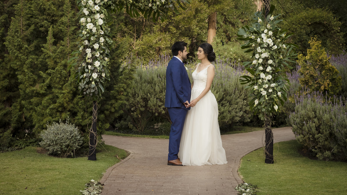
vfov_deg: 13.6
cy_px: 81
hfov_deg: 23.9
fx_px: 819
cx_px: 174
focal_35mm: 89
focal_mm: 56
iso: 250
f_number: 5.6
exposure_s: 1/200
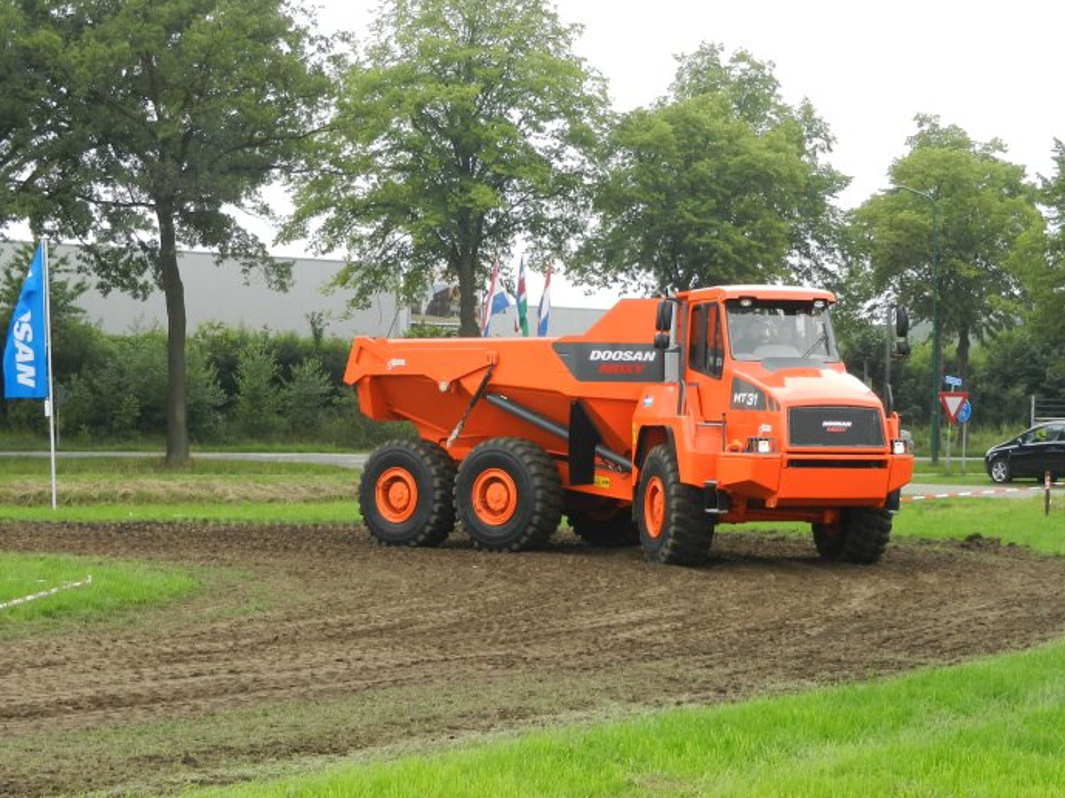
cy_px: 430
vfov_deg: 18.6
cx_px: 555
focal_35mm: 79
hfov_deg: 24.7
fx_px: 2429
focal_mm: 12.3
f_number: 4.6
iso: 160
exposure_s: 1/320
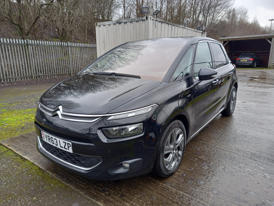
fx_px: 198
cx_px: 137
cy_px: 103
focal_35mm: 25
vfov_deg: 54.9
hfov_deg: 69.4
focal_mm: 4.6
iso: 32
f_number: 2
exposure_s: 1/60
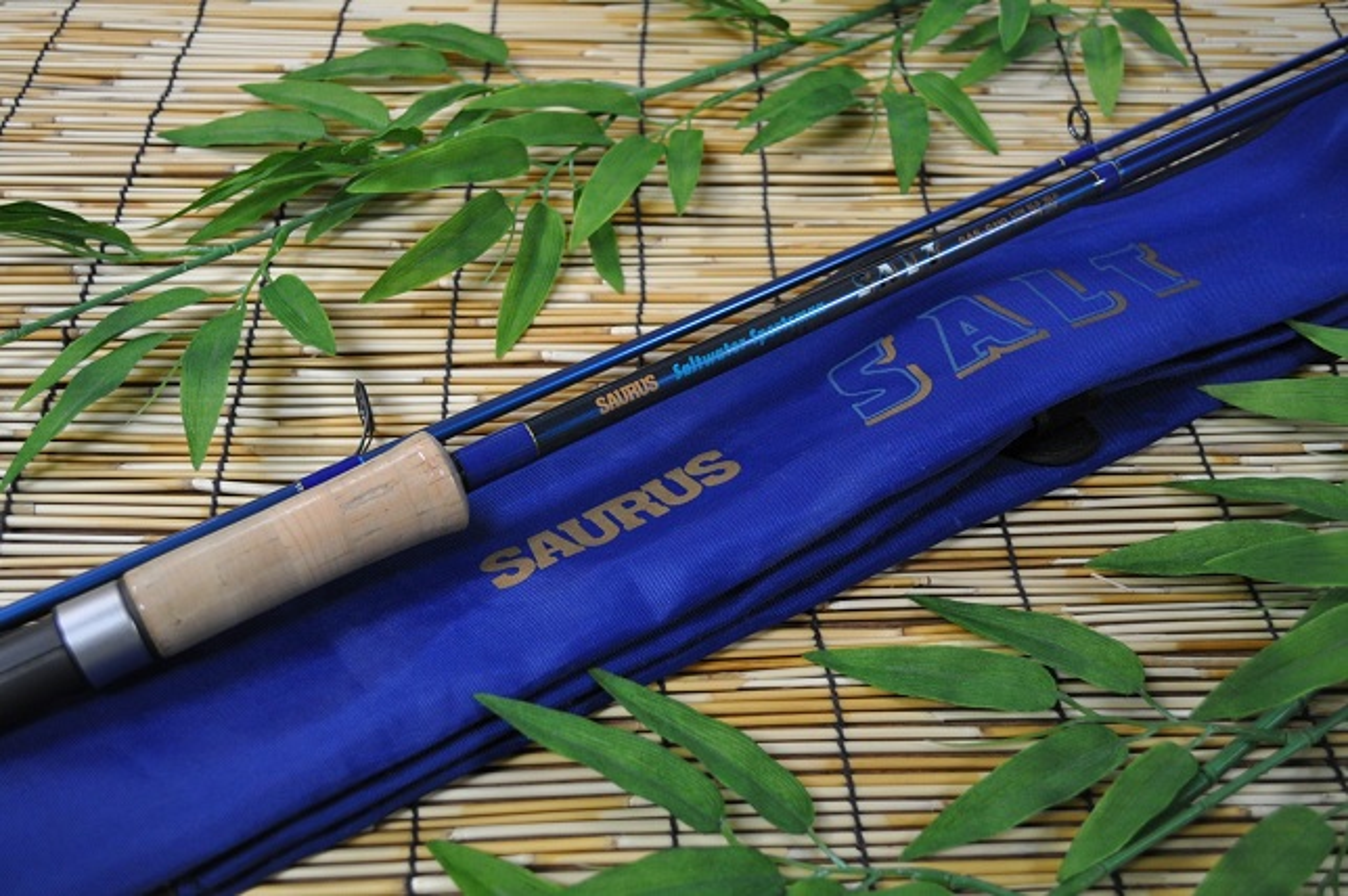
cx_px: 674
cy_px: 448
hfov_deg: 53.2
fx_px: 1347
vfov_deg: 36.8
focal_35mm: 36
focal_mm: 24
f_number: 4
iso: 800
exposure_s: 1/60
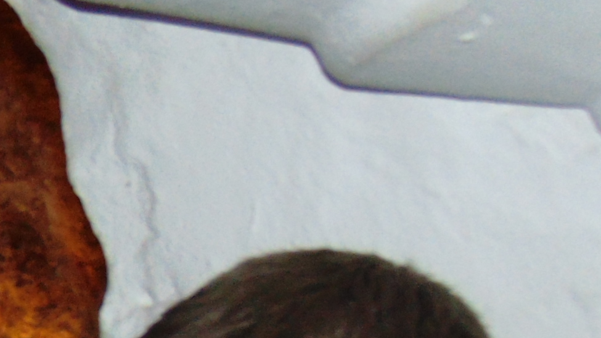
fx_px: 2533
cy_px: 755
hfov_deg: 12.5
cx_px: -420
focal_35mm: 159
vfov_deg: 7.2
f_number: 3.3
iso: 400
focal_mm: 6.9
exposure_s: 1/60
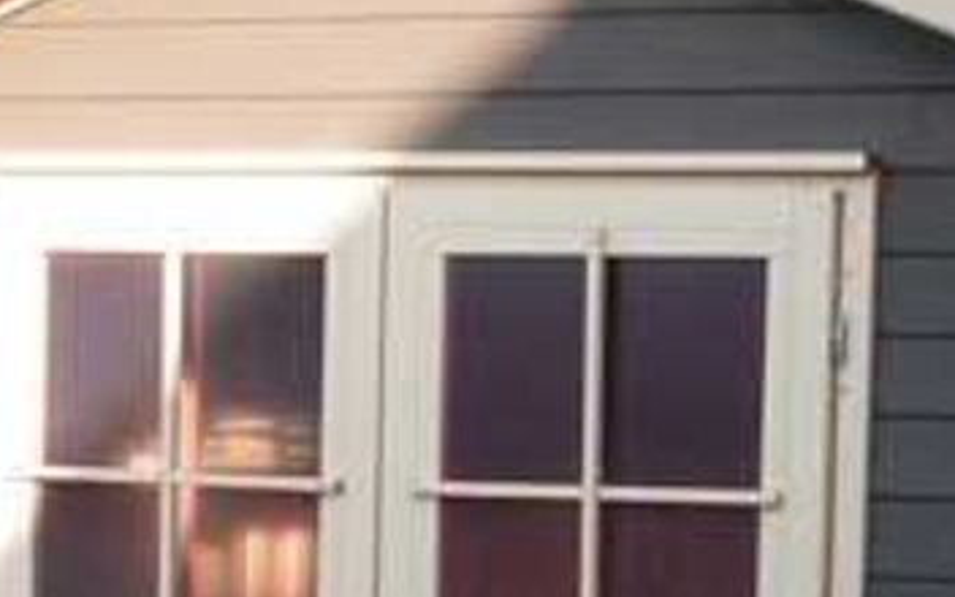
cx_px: 491
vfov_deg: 7.6
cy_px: 950
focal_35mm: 170
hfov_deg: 12.3
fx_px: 4425
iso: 100
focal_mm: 8.5
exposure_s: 1/160
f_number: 4
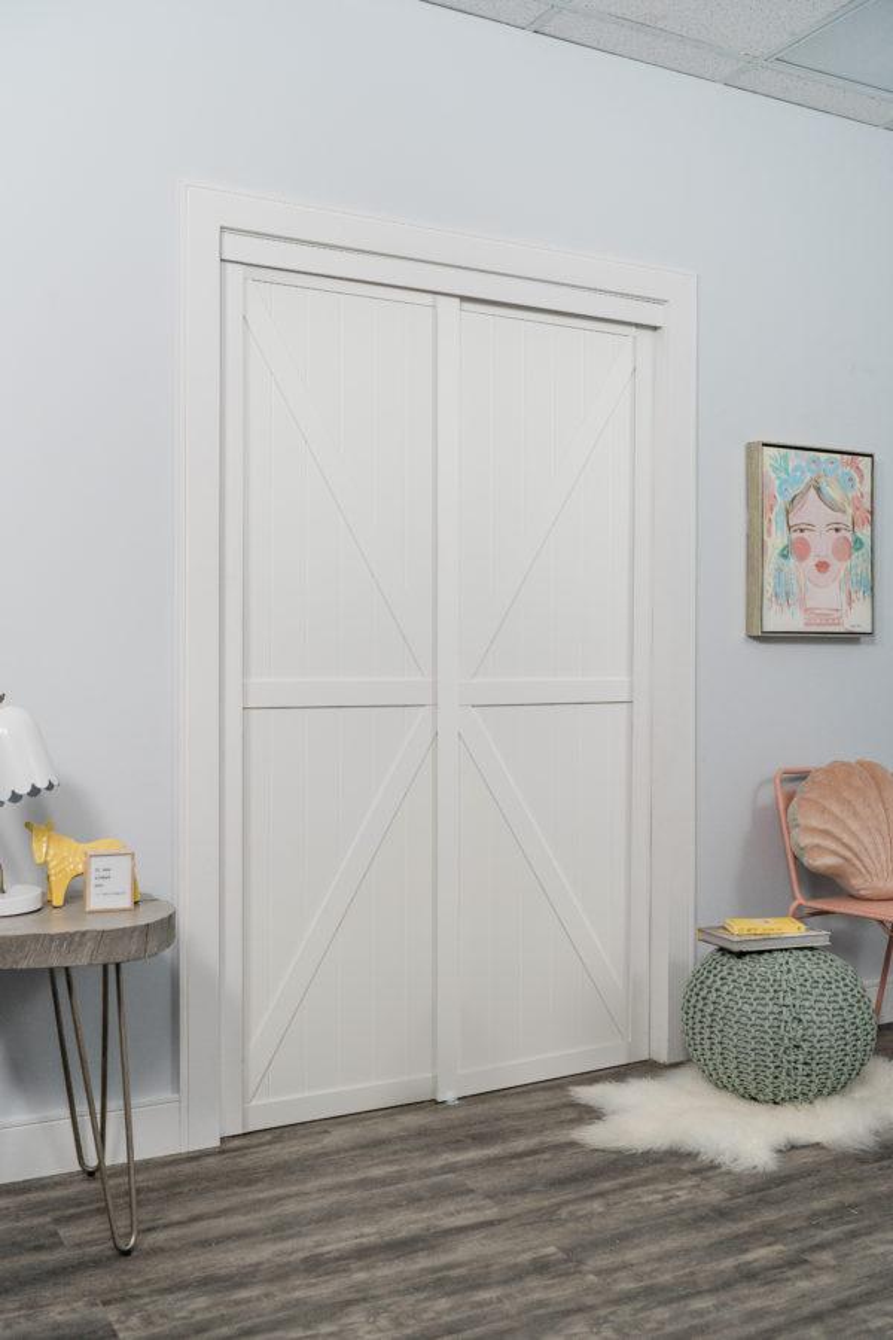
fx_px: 1302
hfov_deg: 37.9
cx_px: 446
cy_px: 670
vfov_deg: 54.4
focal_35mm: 35
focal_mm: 35
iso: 250
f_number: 3.5
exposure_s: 1/125
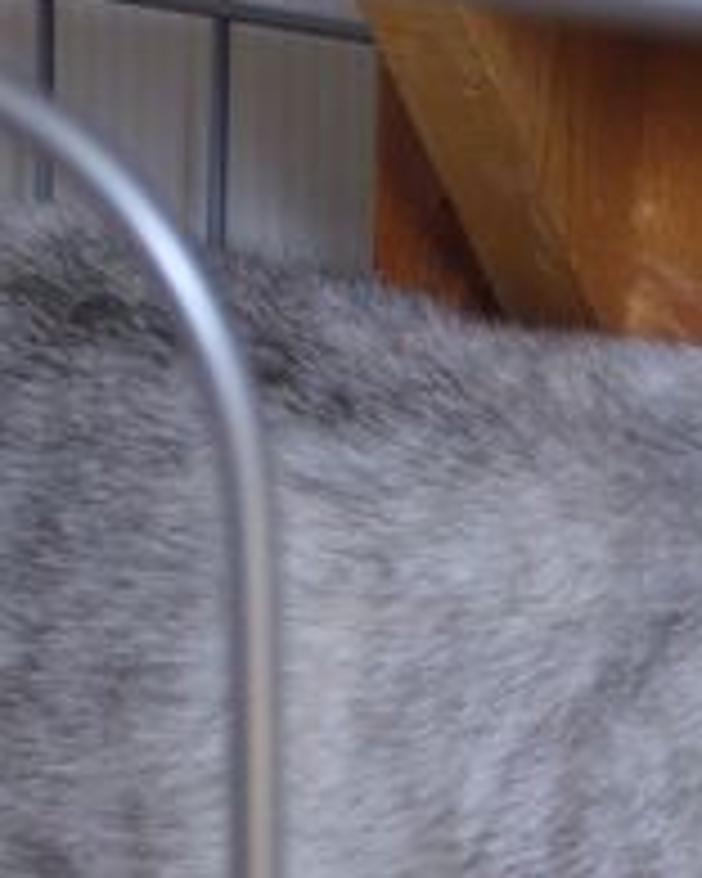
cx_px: 788
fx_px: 5298
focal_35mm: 204
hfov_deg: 7.5
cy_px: 621
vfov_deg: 9.5
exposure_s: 1/15
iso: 160
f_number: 5.6
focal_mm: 16.8
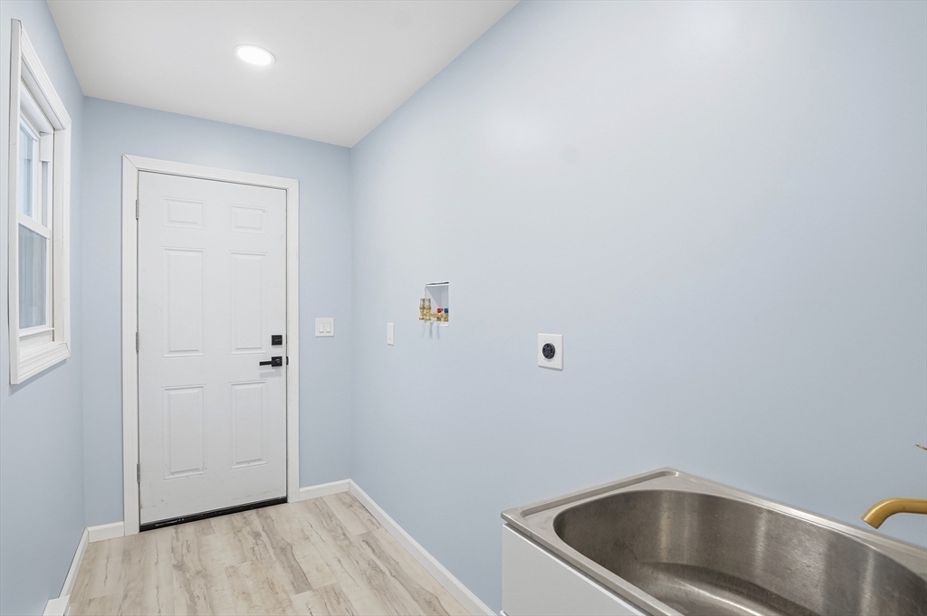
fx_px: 425
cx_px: 464
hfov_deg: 95.0
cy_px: 308
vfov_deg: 72.0
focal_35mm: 16
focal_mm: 11
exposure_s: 1/200
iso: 400
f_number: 7.1
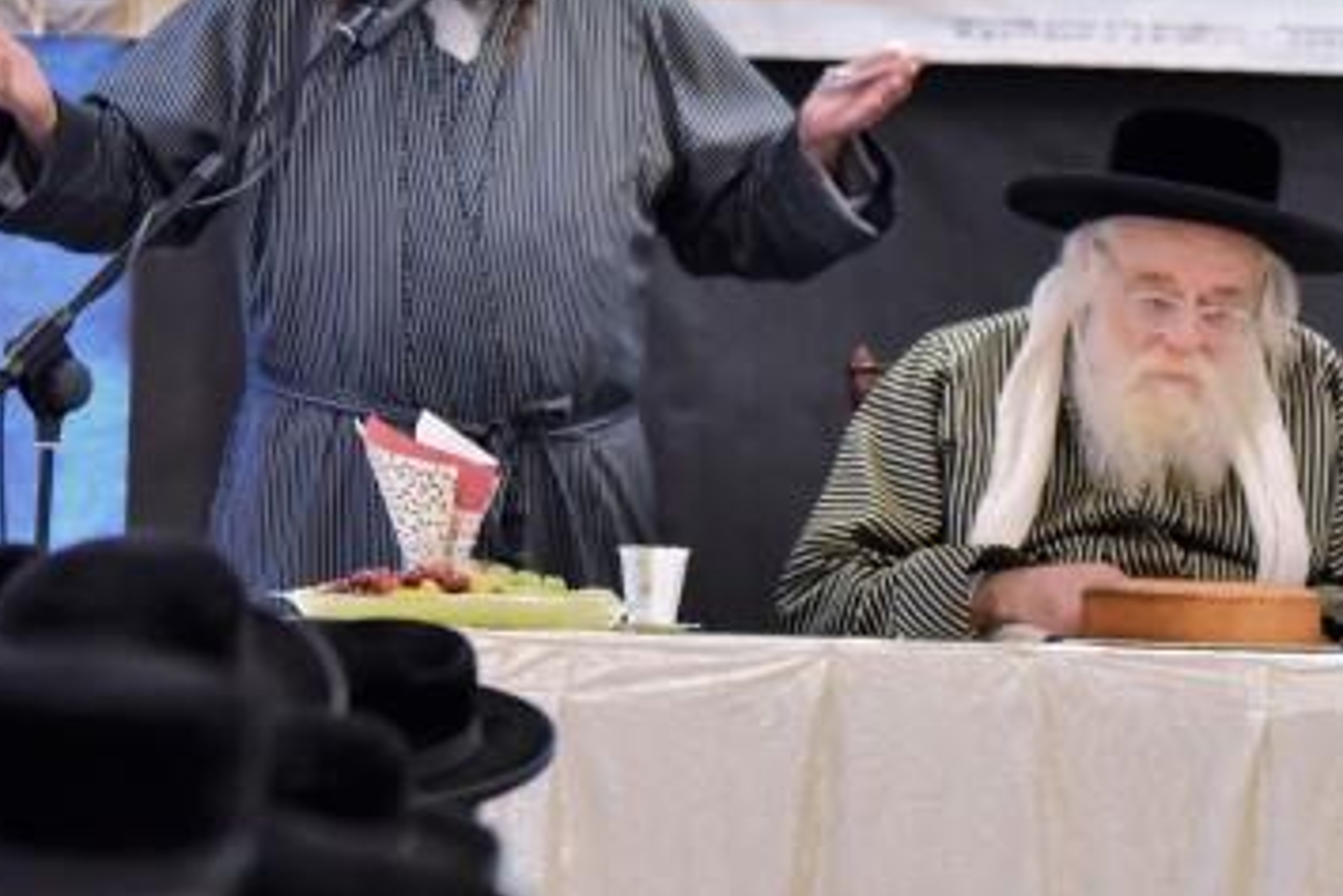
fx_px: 15077
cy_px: 233
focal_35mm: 404
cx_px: 1184
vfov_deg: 3.4
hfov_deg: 5.1
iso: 1600
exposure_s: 1/400
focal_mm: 140
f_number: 2.8
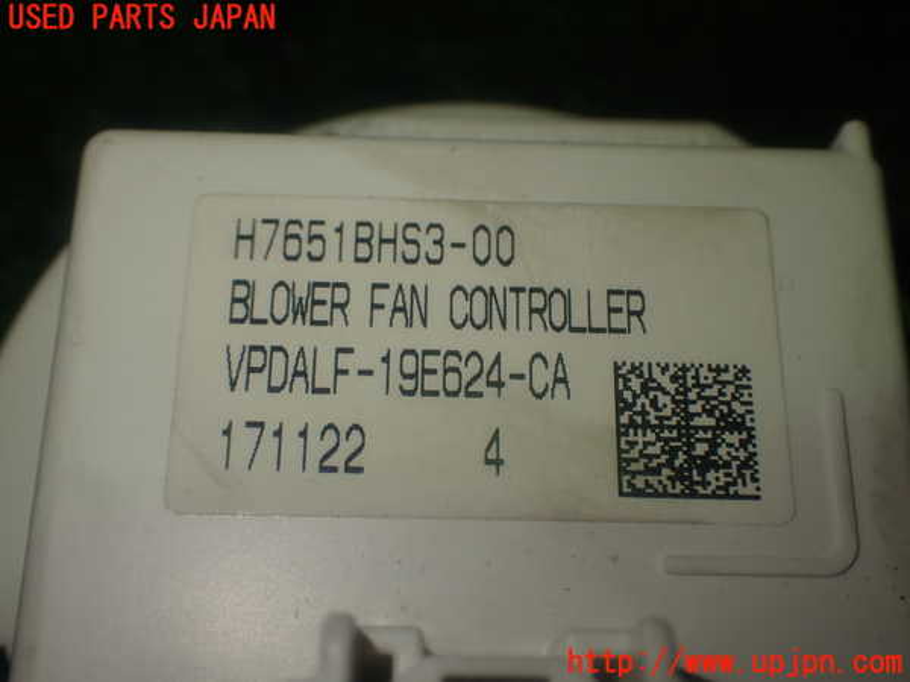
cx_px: 455
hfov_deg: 40.4
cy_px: 341
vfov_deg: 30.9
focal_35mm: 47
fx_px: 1236
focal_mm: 8.4
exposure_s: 1/160
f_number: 3.1
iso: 100
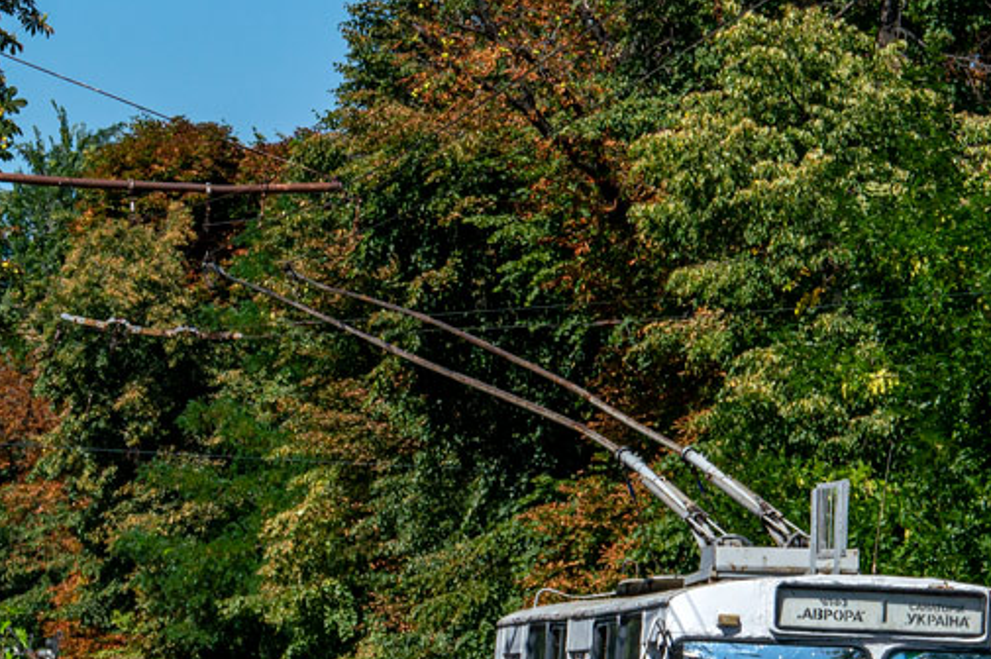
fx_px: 6327
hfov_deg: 8.9
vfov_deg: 6.0
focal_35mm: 230
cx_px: 828
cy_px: 338
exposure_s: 1/640
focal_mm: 62
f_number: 10
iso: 100
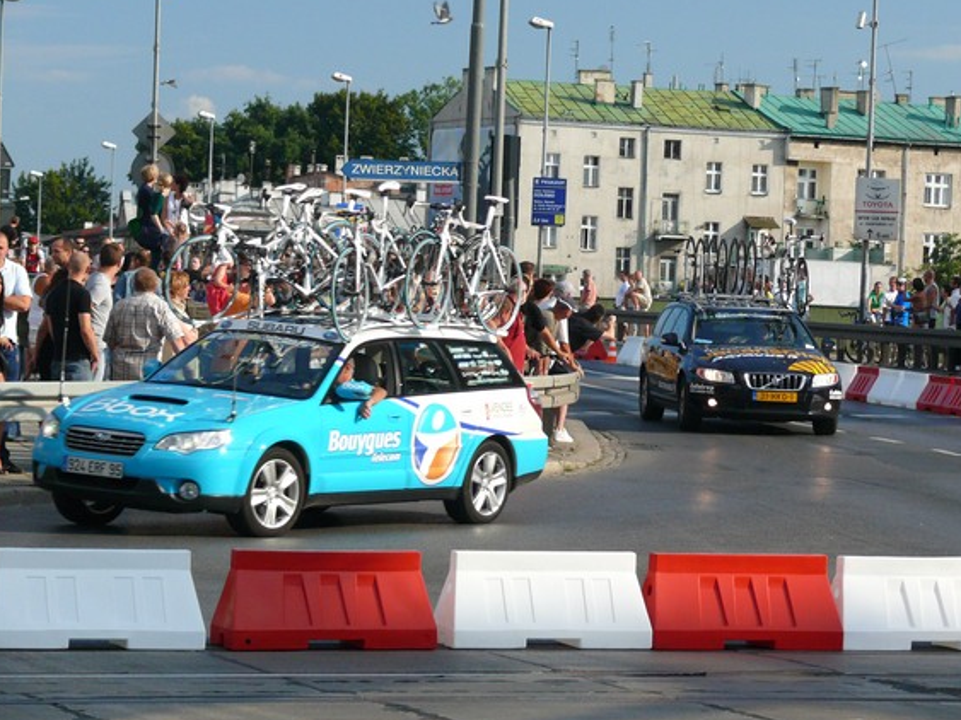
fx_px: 4441
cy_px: 324
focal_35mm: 160
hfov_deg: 12.3
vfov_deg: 9.3
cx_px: 632
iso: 160
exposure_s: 1/500
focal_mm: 25.3
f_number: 3.6
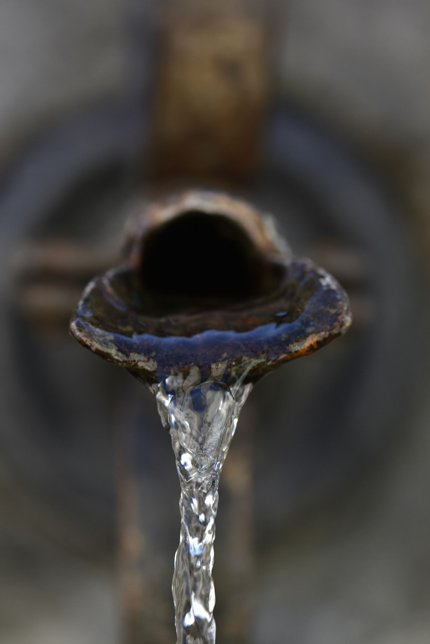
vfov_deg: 19.4
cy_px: 322
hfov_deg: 13.1
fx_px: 1879
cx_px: 215
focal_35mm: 105
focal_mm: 105
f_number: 4.5
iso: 800
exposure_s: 1/1000
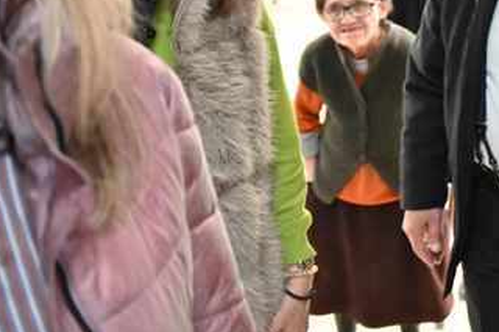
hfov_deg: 22.5
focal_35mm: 75
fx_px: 1039
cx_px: 736
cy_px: -66
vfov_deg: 17.3
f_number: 2.8
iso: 3200
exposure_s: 1/50
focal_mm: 24
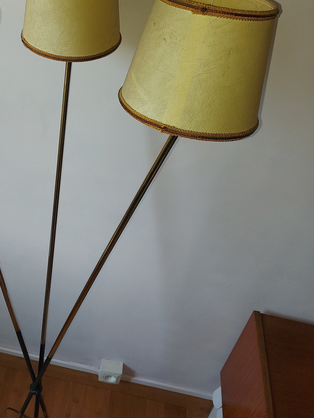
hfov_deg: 34.4
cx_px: 78
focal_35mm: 41
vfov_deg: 44.9
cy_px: 132
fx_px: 496
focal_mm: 5.23
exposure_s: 1/60
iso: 64
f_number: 1.8
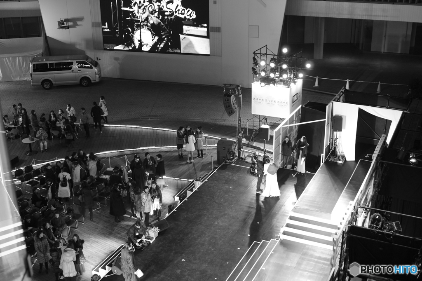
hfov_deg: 43.6
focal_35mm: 45
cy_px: 140
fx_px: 527
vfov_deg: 29.8
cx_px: 211
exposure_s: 1/30
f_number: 2
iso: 640
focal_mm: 30
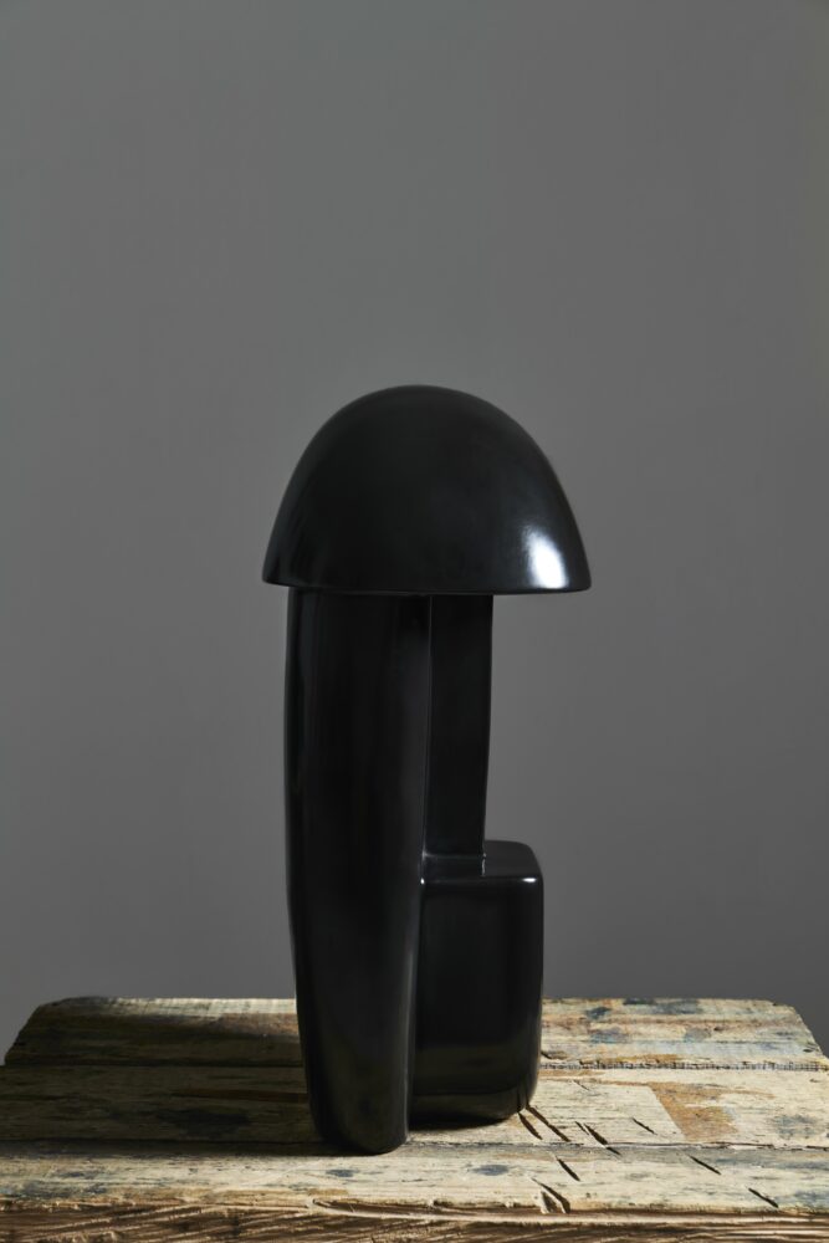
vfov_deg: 36.2
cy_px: 622
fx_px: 1899
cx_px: 414
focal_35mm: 55
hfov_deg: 24.6
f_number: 9
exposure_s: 1/160
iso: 100
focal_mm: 55
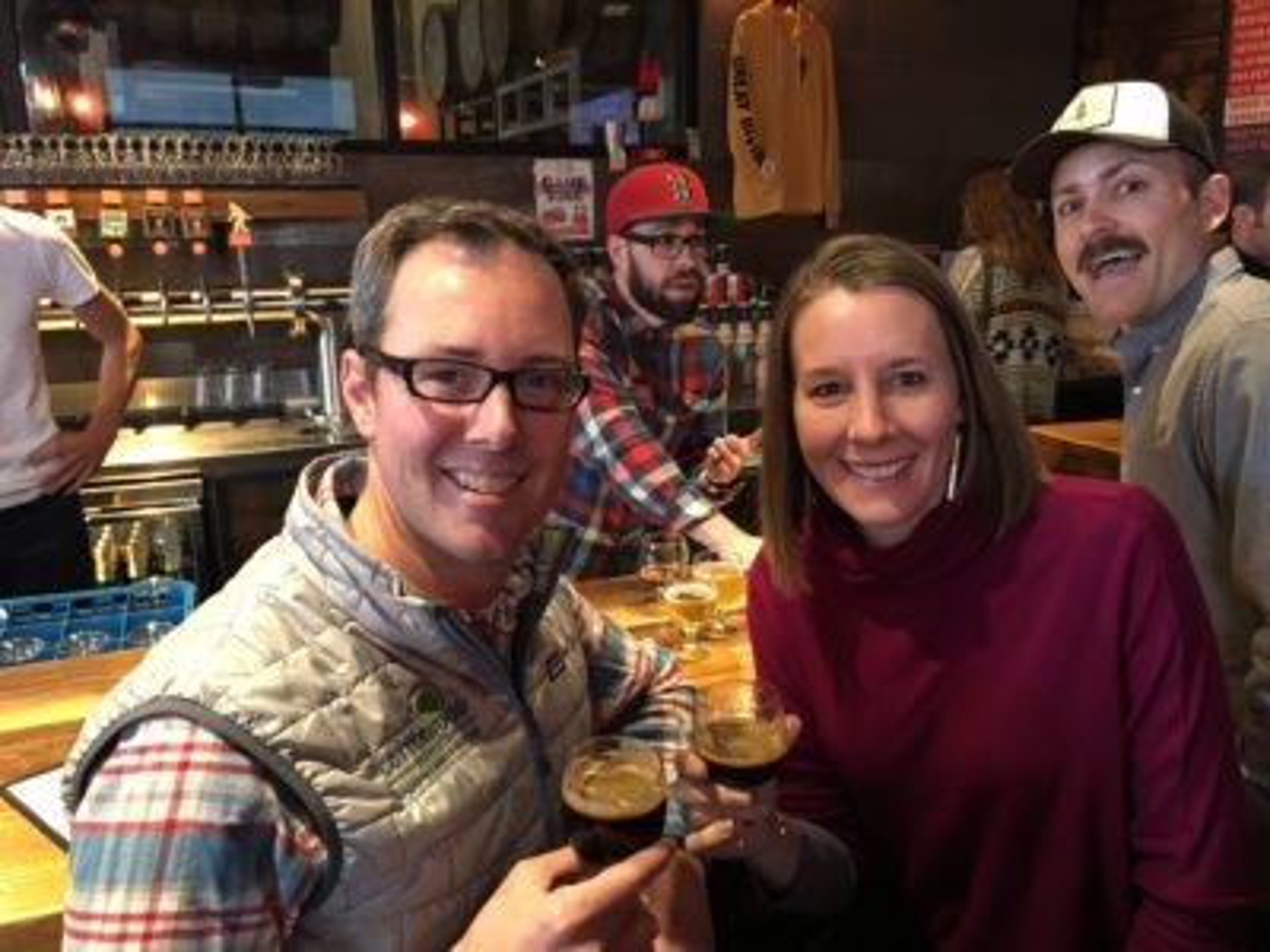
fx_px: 1064
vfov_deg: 48.2
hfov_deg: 61.7
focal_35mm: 29
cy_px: 476
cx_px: 635
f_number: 2.2
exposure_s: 1/17
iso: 200
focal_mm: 4.15
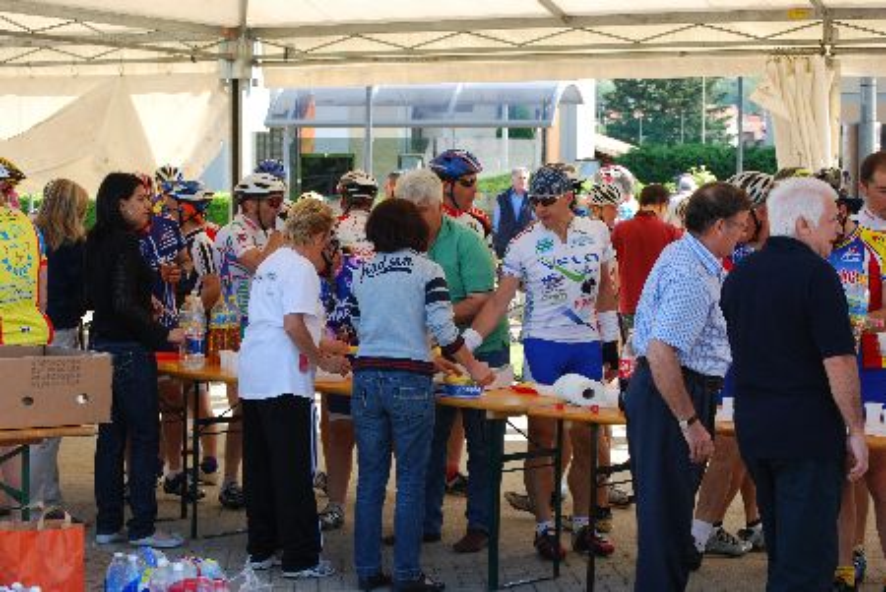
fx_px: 2032
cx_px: 443
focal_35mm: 82
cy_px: 296
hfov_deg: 24.6
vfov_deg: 16.6
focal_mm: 55
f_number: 7.1
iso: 200
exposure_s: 1/100
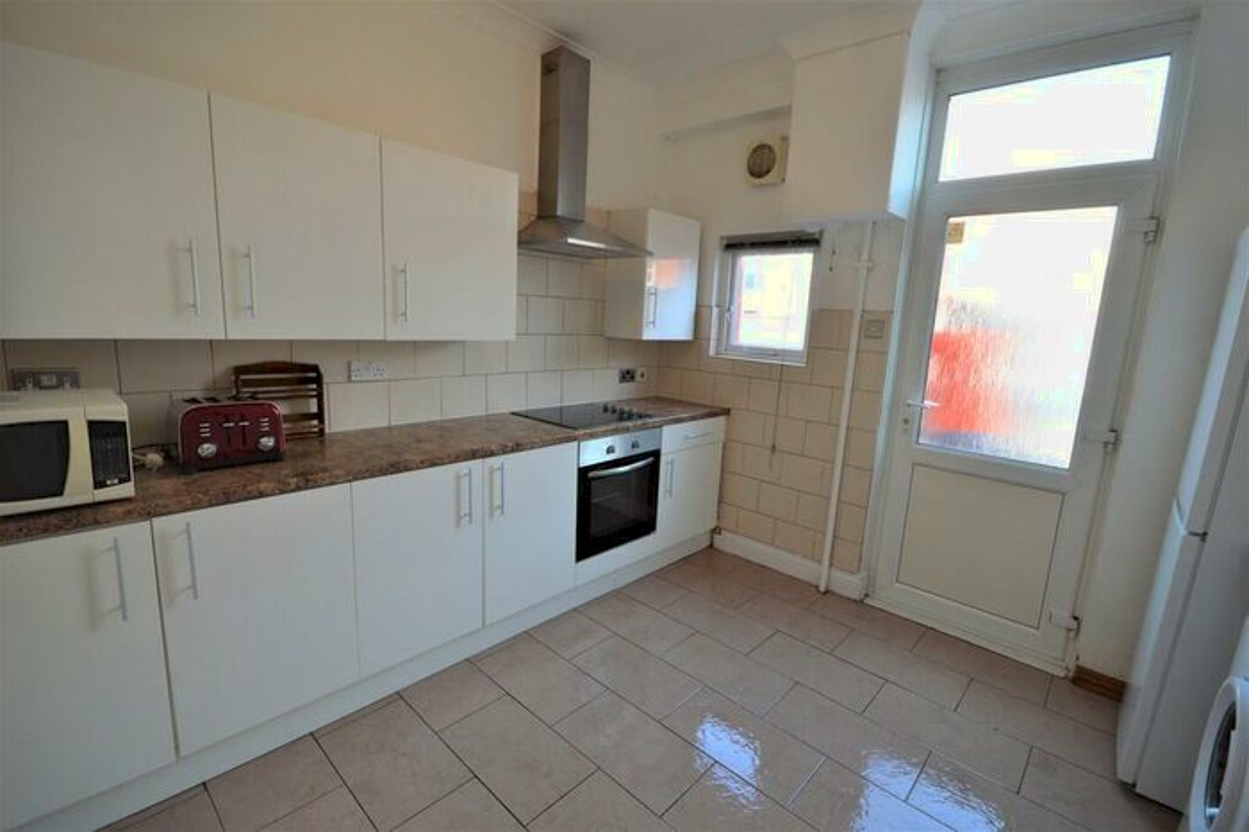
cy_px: 416
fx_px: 520
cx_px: 624
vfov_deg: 77.3
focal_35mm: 15
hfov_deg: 100.4
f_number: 6.3
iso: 200
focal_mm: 10
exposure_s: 1/50
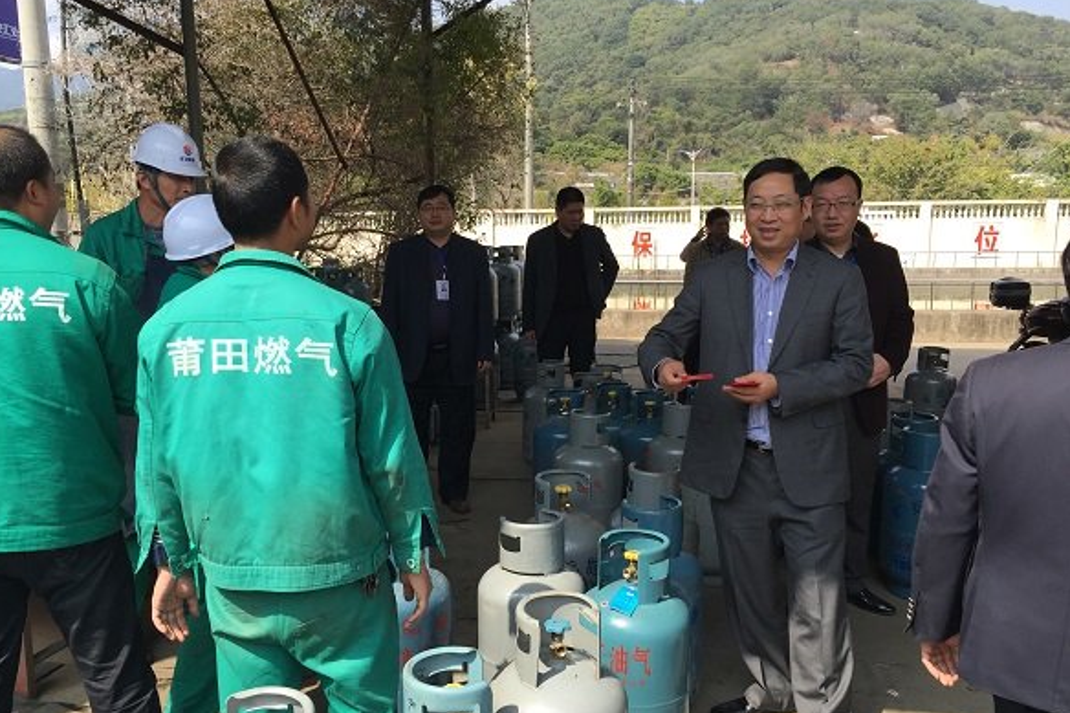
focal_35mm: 31
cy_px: 400
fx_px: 921
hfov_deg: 60.3
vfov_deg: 42.2
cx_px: 528
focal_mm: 4.15
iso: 32
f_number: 2.2
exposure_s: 1/824
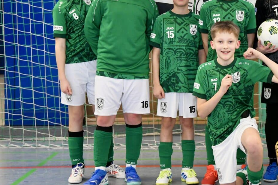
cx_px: 252
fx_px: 818
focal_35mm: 106
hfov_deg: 18.9
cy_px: 47
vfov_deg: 12.9
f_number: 2.8
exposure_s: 1/640
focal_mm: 48
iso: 4500
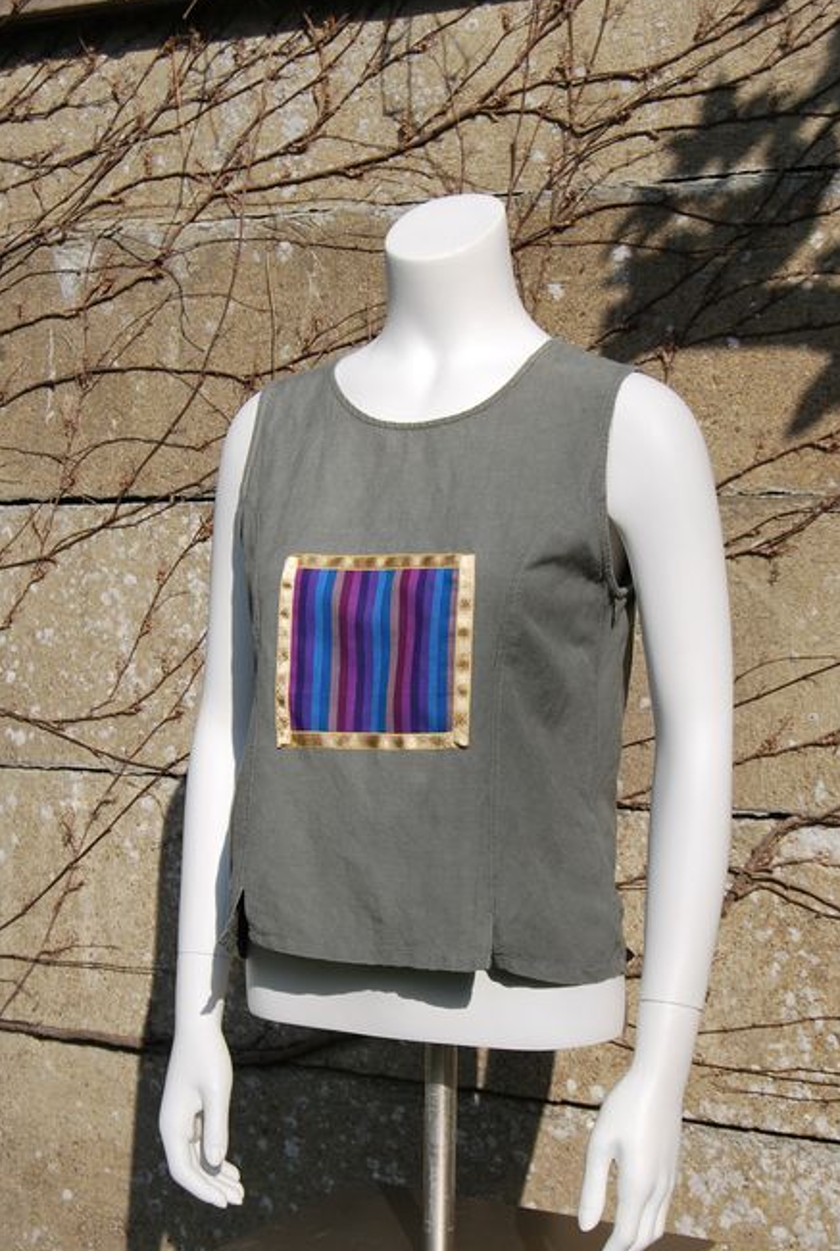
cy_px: 667
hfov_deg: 21.7
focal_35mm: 63
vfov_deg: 31.8
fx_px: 2194
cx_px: 432
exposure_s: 1/320
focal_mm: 38
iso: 100
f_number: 9
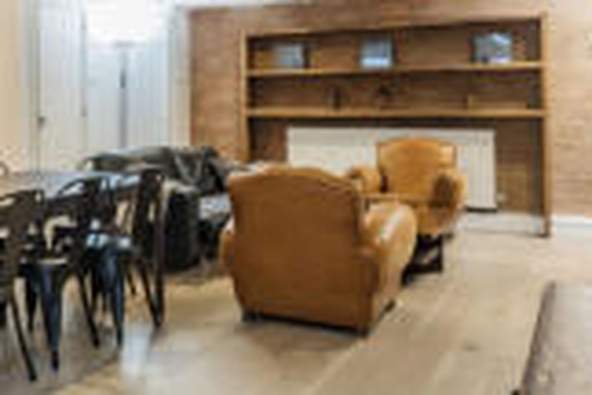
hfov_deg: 39.9
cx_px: 20
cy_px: 82
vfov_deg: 29.8
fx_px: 723
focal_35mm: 44
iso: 800
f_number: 9
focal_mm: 15
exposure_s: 1/6
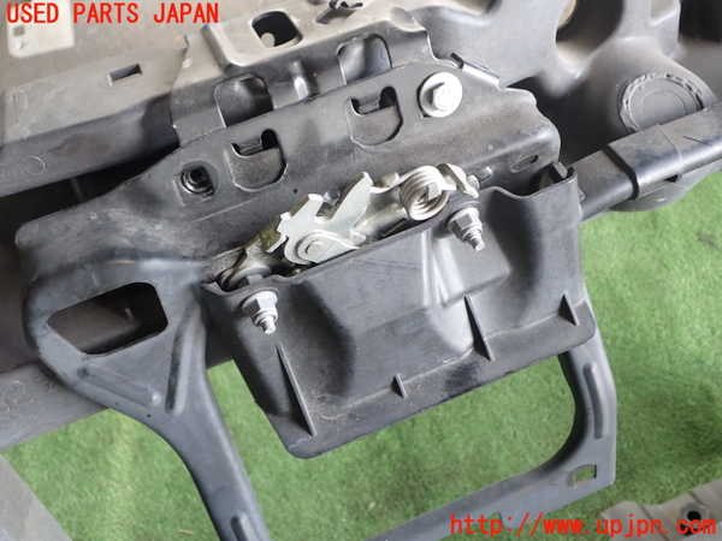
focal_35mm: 36
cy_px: 270
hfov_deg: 51.4
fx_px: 751
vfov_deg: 39.7
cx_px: 361
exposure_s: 1/80
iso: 160
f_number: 2.5
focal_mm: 6.37
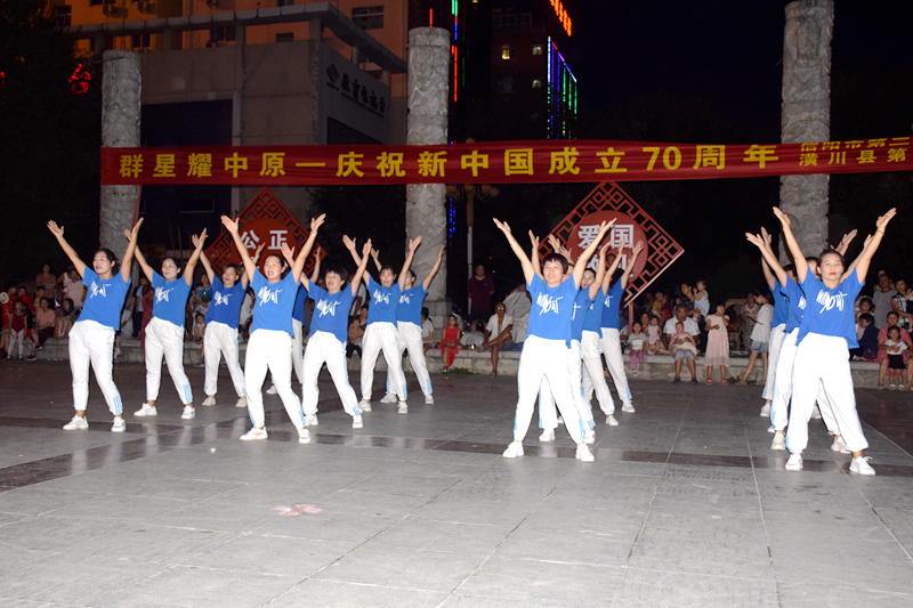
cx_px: 456
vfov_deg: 36.9
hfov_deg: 53.1
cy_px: 304
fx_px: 913
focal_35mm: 36
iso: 1250
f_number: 5.6
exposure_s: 1/60
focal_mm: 24
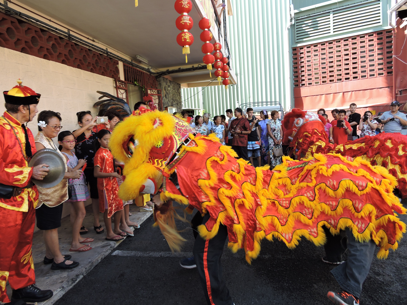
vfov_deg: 56.8
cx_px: 204
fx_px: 282
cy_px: 152
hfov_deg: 71.6
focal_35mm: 24
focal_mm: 4.3
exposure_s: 1/100
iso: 100
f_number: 3.3
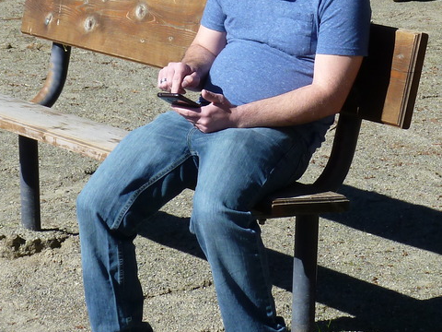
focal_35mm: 144
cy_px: 122
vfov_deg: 10.3
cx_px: 238
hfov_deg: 13.7
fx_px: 1839
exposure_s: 1/320
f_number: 4.5
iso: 80
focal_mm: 9.7
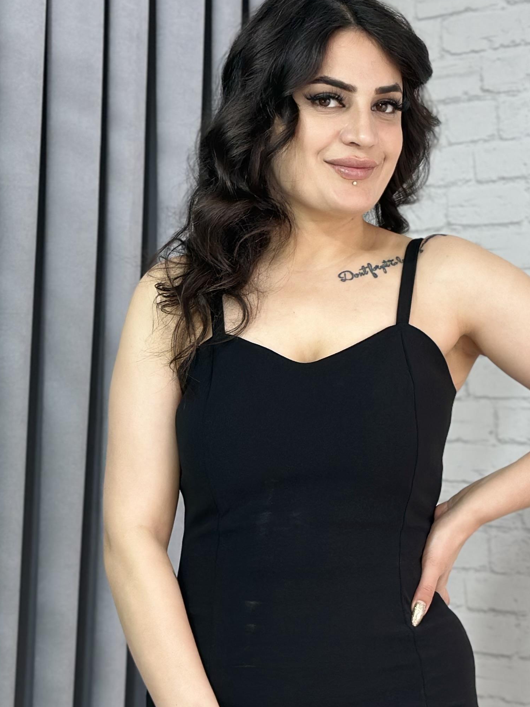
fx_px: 1960
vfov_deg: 20.3
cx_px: 287
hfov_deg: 15.4
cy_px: 489
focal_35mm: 96
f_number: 1.78
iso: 64
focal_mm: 6.86
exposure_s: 1/100
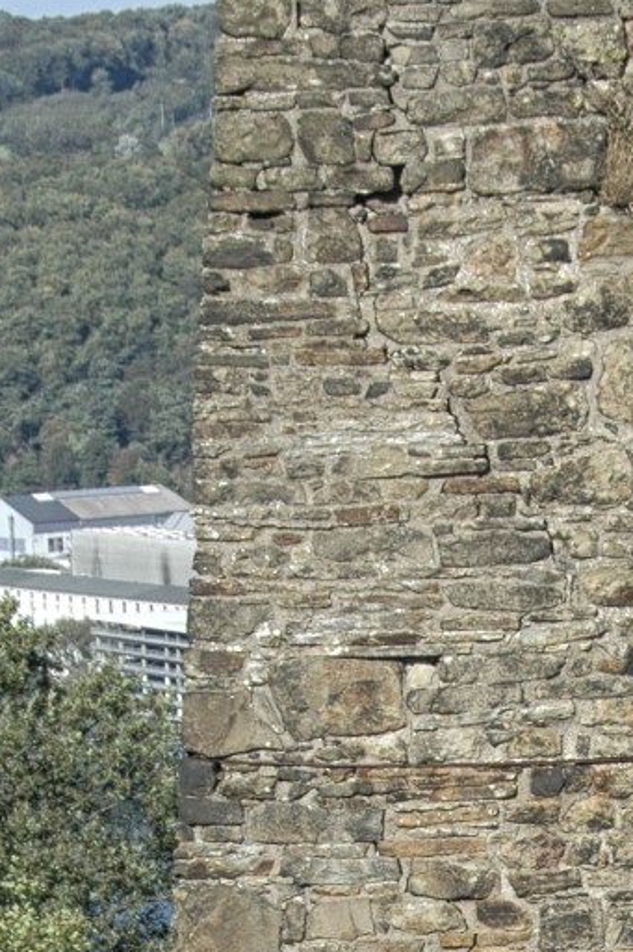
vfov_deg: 8.9
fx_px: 6025
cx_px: 652
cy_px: 1345
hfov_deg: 6.0
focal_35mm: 228
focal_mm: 48
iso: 200
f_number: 9
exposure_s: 1/320
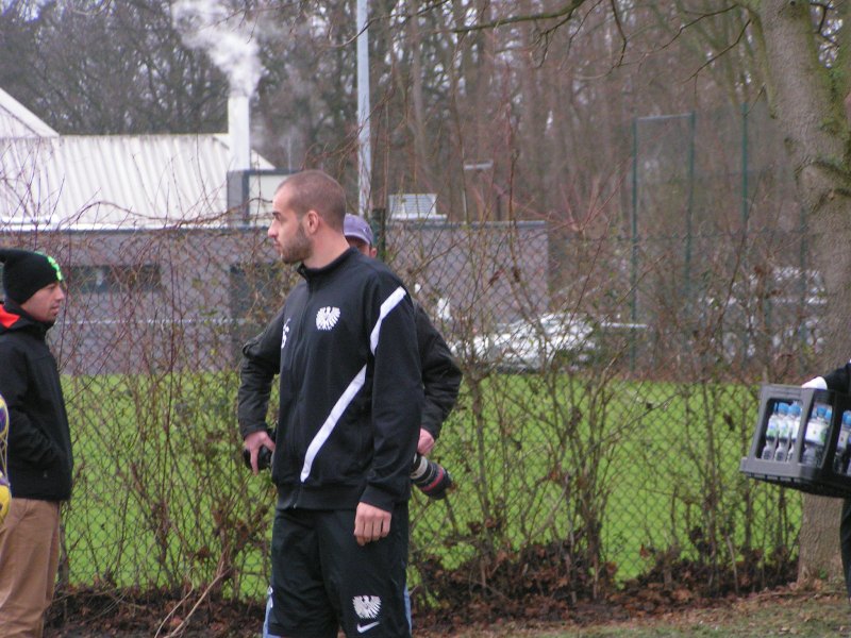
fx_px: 4622
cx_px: 426
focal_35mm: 188
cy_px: 319
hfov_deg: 10.5
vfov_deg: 7.9
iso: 200
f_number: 3.5
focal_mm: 28.8
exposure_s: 1/200
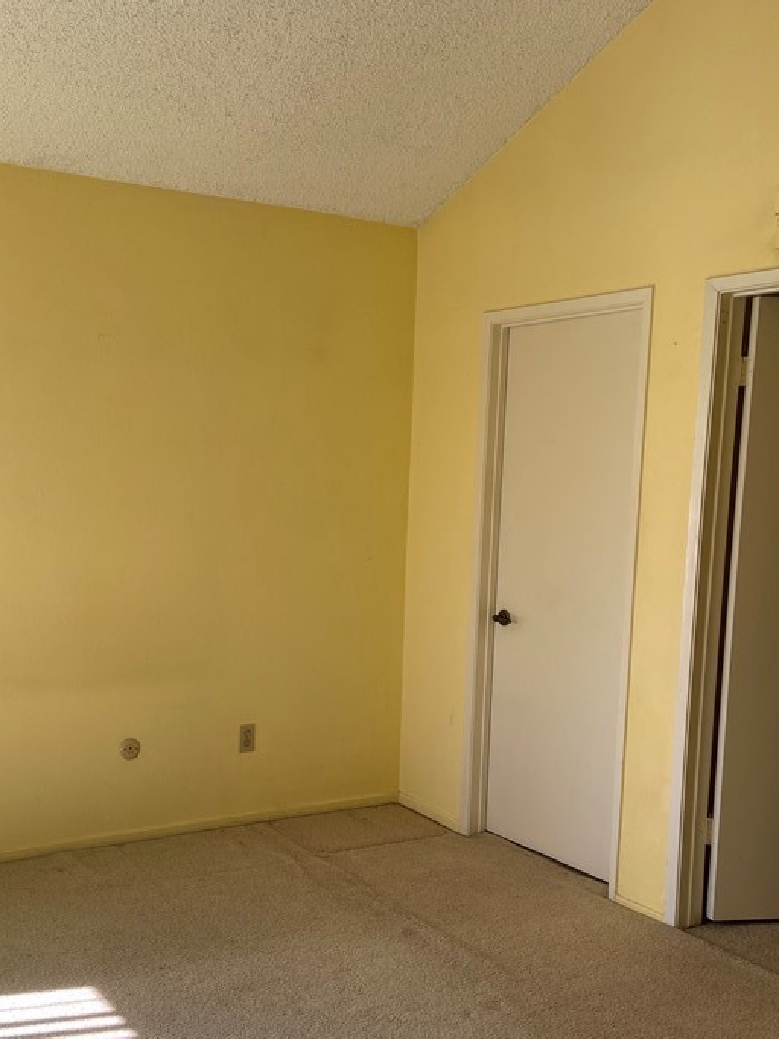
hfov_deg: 36.6
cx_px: 289
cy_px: 616
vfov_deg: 47.6
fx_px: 1171
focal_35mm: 39
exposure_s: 1/190
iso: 32
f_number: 1.8
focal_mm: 4.25
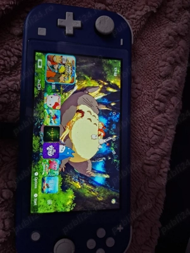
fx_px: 168
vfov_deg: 73.9
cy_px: 126
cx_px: 95
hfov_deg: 58.9
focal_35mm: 23
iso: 250
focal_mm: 5.54
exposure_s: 1/100
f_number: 1.8
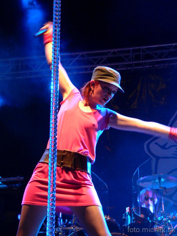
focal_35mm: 105
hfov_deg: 14.1
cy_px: 118
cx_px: 88
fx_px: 716
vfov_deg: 18.7
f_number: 2.8
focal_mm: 17.4
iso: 200
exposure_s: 1/25
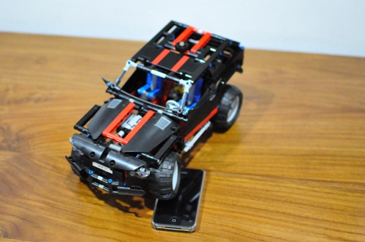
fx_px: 685
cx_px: 151
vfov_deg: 20.1
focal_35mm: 68
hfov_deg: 29.8
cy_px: 102
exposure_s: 1/160
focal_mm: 35
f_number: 2
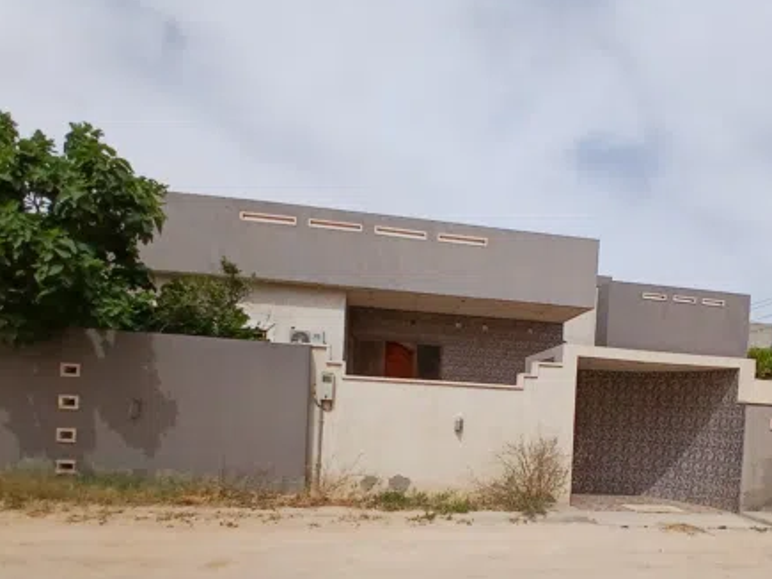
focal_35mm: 25
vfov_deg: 53.1
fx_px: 557
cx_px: 481
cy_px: 412
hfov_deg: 68.4
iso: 50
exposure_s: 1/1873
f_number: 2.2
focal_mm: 1.4
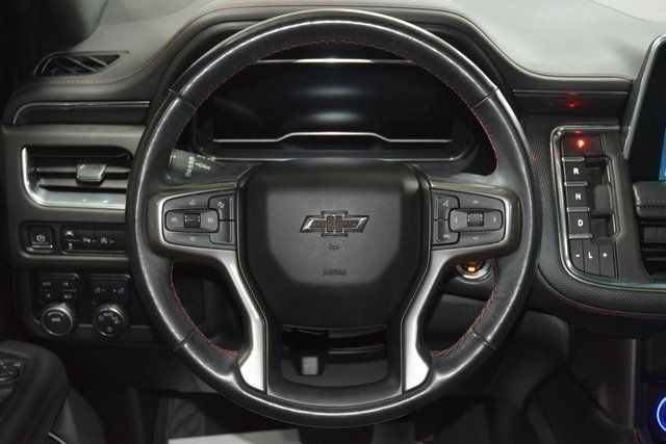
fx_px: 944
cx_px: 333
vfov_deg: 26.5
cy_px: 222
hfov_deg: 38.9
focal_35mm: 51
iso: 2500
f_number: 4
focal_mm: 34
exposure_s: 1/25
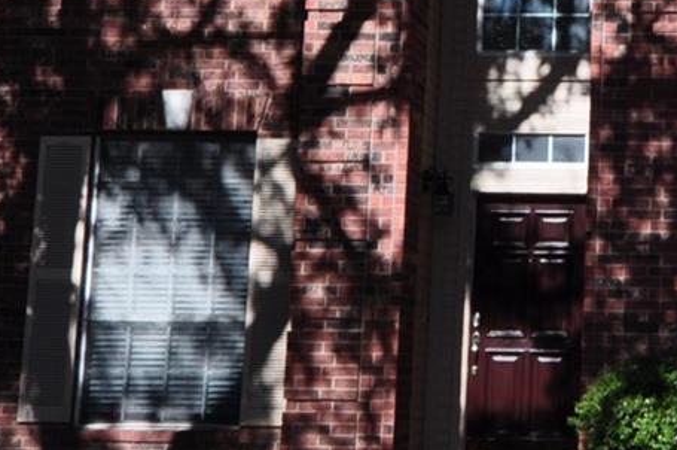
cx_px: 658
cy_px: 134
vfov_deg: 16.7
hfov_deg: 24.1
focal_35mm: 81
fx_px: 1521
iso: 200
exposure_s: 1/250
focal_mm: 12
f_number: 10
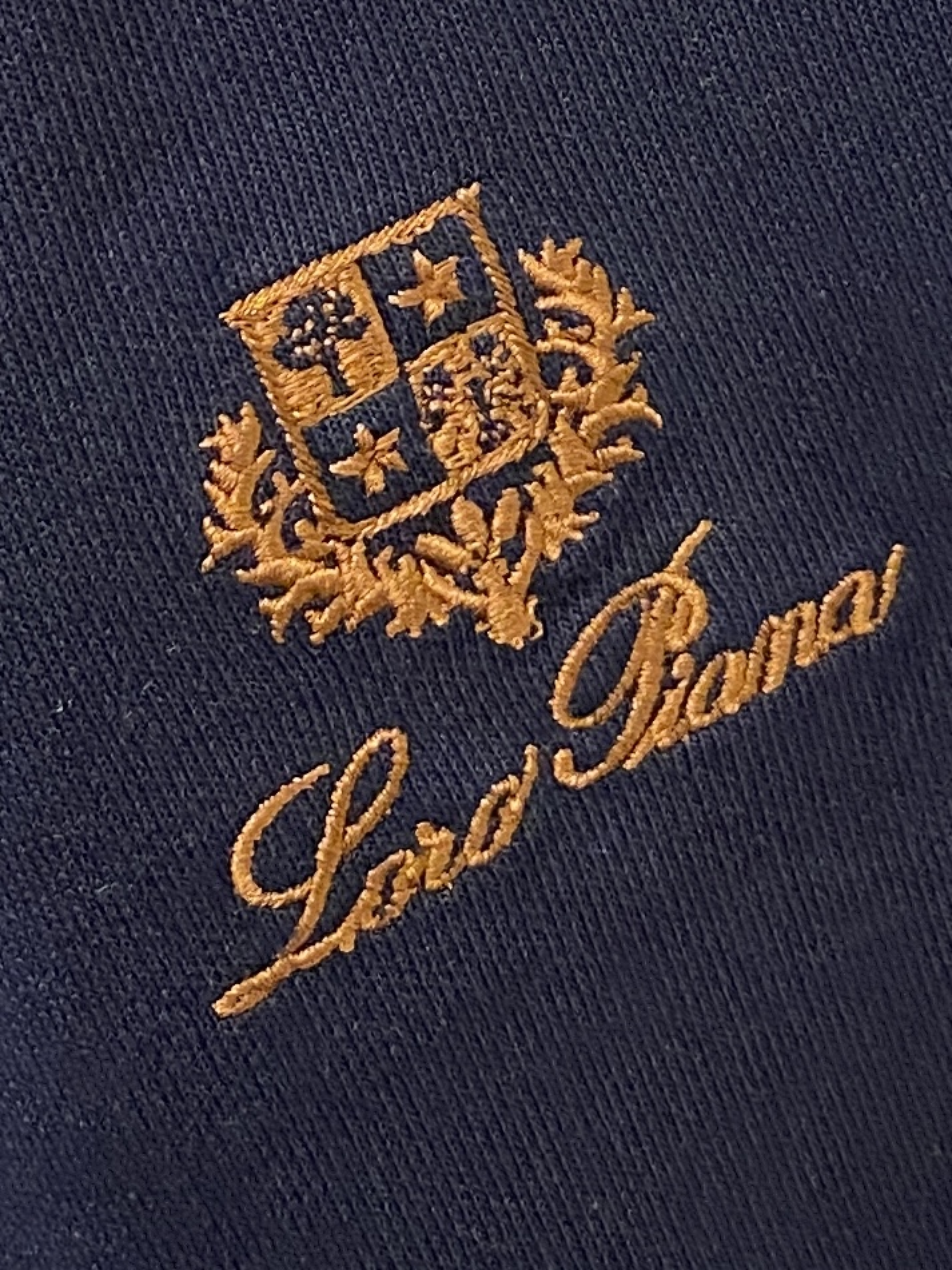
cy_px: 635
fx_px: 954
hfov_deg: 53.1
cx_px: 476
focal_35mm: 26
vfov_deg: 67.3
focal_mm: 4.25
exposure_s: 1/93
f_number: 1.8
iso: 125
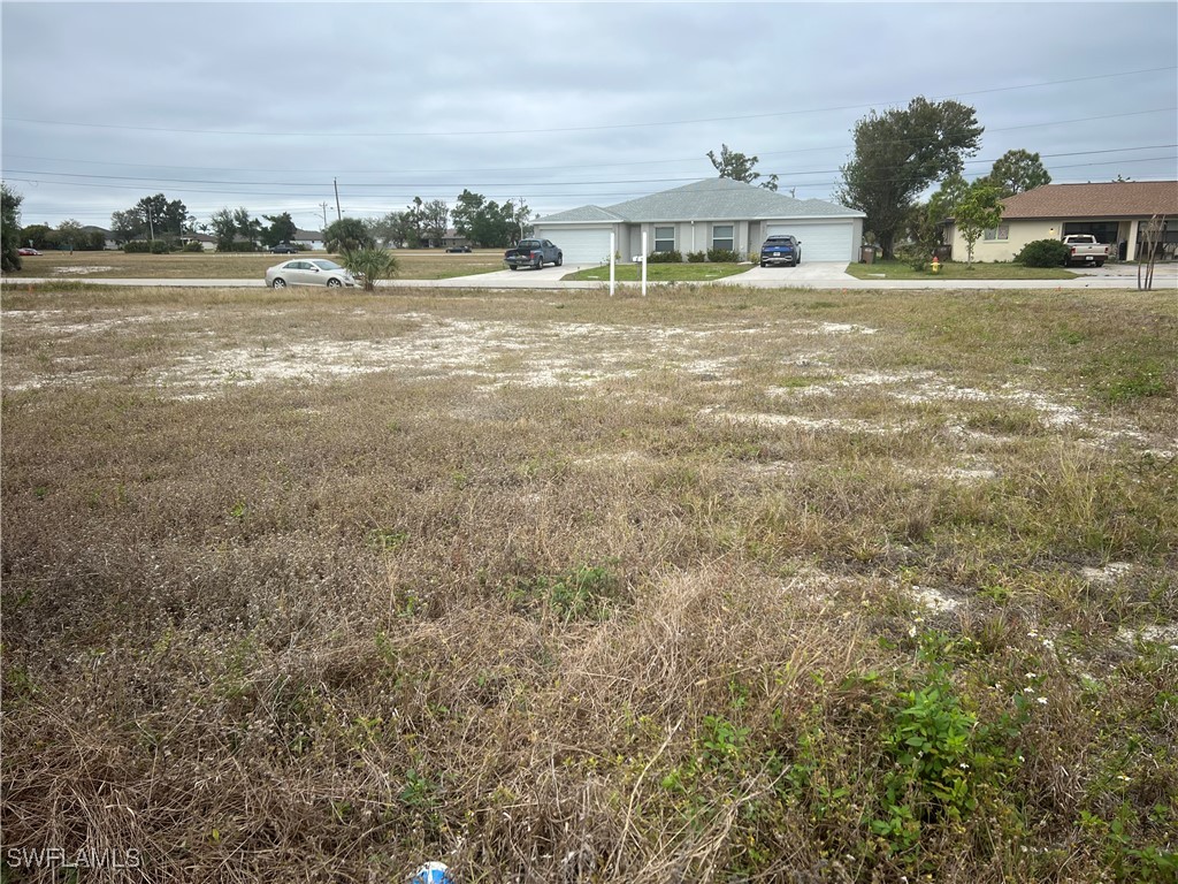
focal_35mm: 26
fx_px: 885
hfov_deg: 67.3
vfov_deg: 53.1
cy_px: 442
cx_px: 589
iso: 50
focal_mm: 5.7
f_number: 1.5
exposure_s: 1/2123
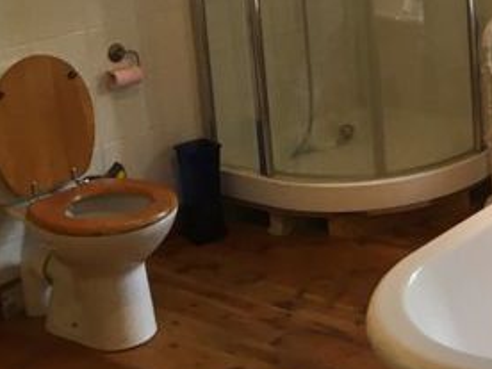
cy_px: 7
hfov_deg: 24.6
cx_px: 539
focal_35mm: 74
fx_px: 1052
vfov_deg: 19.4
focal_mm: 4.15
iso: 64
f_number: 2.2
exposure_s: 1/33
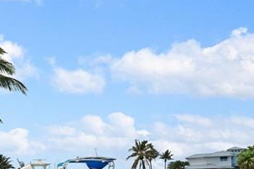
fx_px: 261
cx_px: 71
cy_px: 177
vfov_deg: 32.4
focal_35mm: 37
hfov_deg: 50.3
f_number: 8
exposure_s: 1/1250
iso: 200
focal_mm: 14
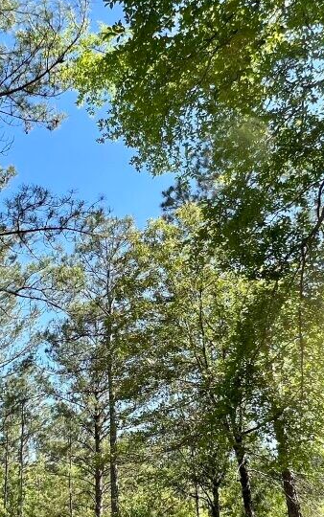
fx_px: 480
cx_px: 102
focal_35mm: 34
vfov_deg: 56.7
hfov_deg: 36.8
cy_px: 272
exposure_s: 1/598
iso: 32
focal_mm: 1.57
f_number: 1.8
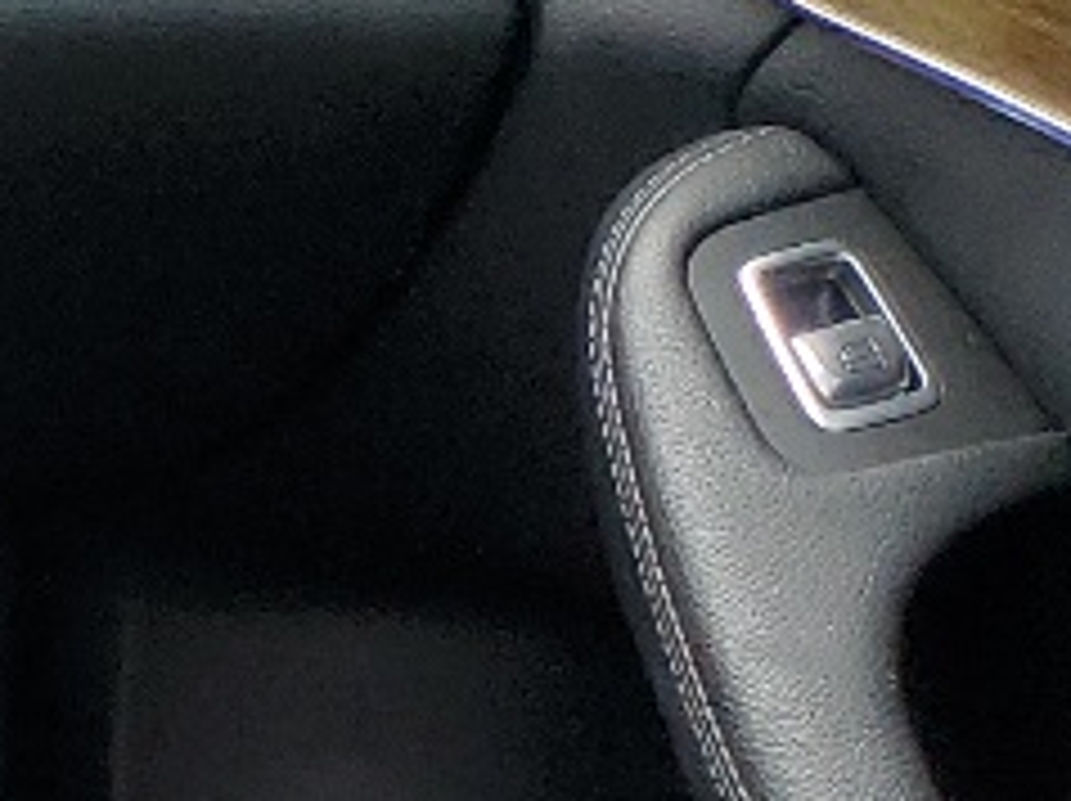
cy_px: 1755
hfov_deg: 8.6
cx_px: -2506
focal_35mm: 175
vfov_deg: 8.0
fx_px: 5409
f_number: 1.5
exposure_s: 1/227
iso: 50
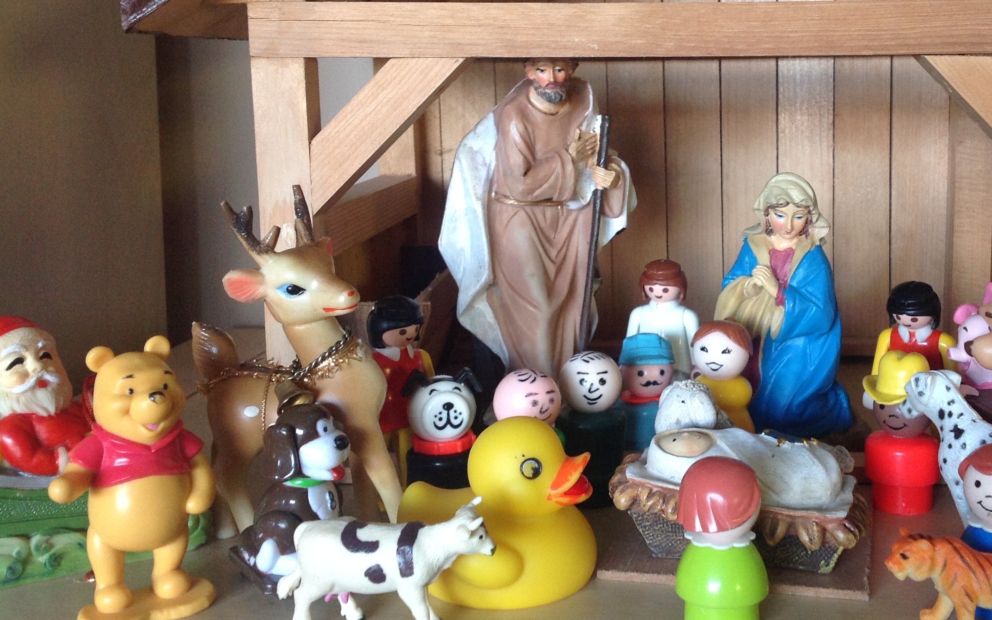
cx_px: 648
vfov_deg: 26.3
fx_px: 1325
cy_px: 230
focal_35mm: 49
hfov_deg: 40.6
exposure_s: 1/15
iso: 100
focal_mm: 4.28
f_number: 2.4
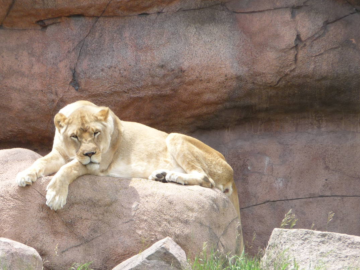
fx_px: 4098
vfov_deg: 3.8
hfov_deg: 5.0
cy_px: 149
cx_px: 123
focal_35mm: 394
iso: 100
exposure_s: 1/250
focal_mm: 45.4
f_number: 4.9
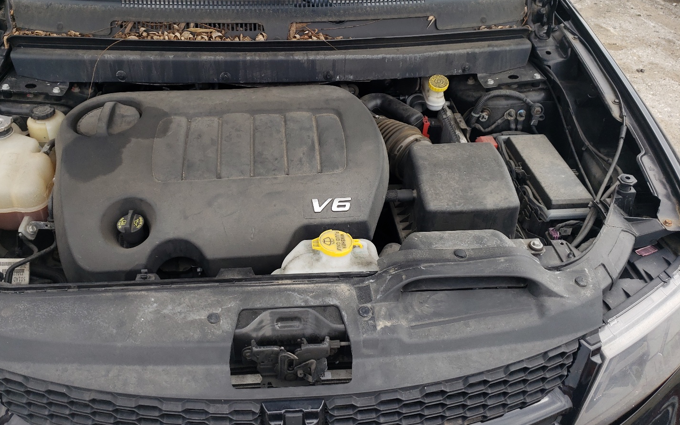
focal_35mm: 31
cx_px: 306
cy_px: 177
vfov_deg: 40.5
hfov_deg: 61.1
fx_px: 575
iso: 50
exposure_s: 1/769
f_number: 1.5
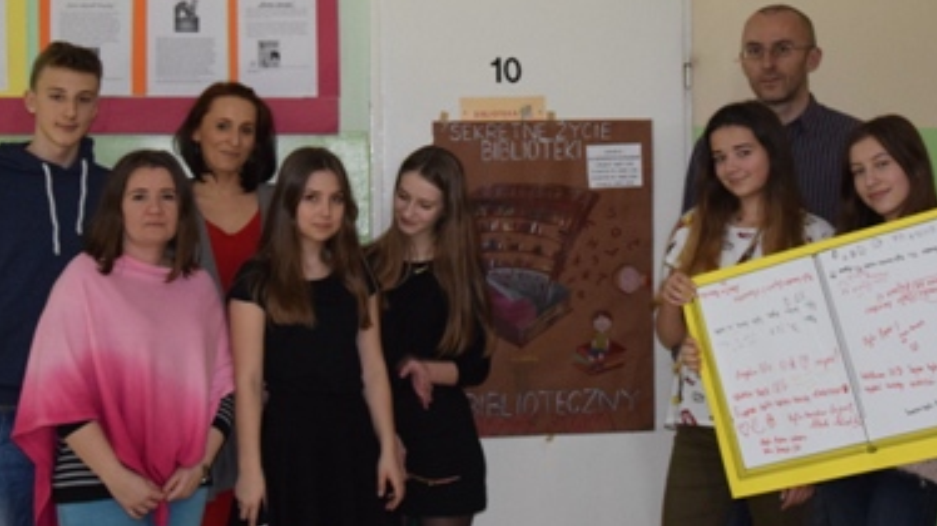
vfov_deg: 17.1
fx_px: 1738
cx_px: 496
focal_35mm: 70
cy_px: 132
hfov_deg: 30.2
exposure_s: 1/60
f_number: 4
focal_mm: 26
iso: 2200
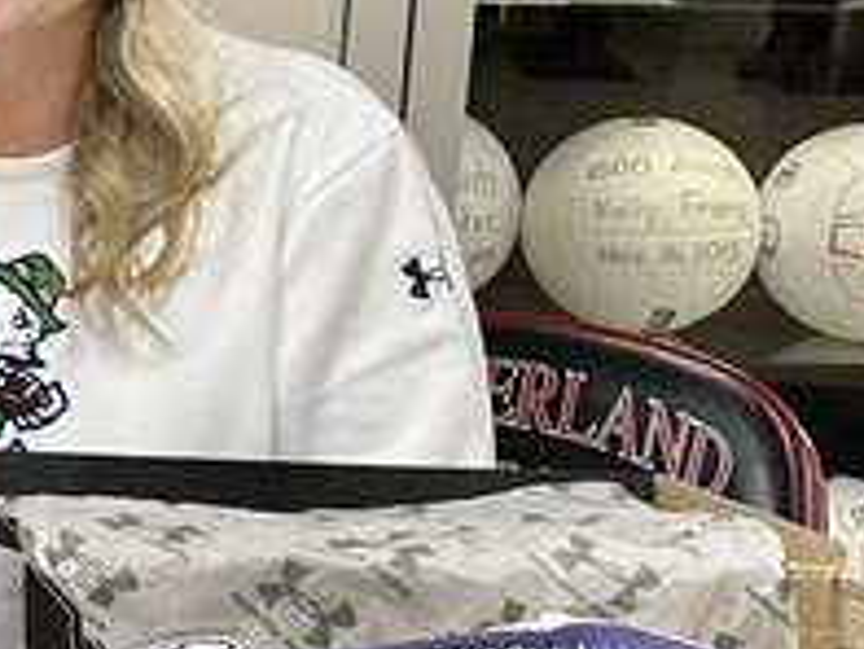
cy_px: 202
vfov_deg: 12.1
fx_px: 3047
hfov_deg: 13.7
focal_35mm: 122
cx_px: -886
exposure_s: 1/60
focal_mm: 6.86
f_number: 1.78
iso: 250
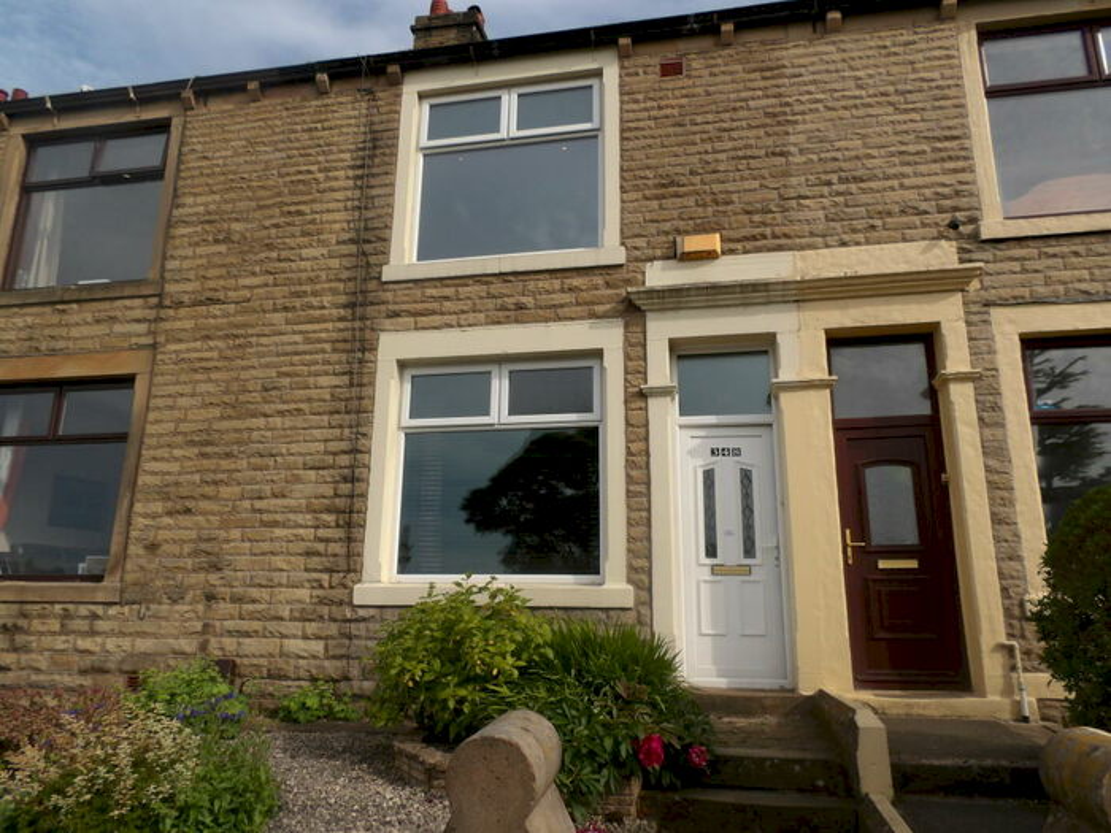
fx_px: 770
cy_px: 416
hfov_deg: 71.6
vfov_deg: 56.8
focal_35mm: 24
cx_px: 556
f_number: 4.1
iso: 100
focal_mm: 4.3
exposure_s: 1/671
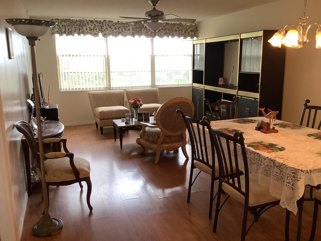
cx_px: 160
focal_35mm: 31
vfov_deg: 45.4
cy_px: 120
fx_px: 287
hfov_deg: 58.4
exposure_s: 1/60
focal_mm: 3.3
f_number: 2.4
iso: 160
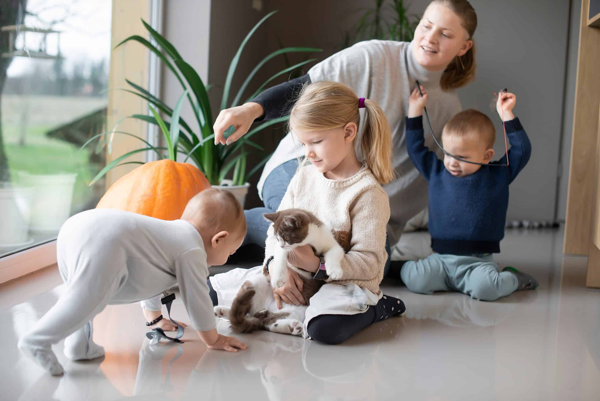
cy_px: 200
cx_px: 300
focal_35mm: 50
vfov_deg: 27.0
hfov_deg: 39.6
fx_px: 834
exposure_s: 1/640
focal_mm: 50
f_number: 2.5
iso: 800
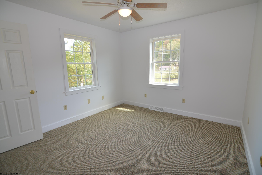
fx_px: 120
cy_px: 88
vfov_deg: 72.2
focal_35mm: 16
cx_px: 131
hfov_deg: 94.9
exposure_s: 1/80
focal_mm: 11
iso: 200
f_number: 4.5
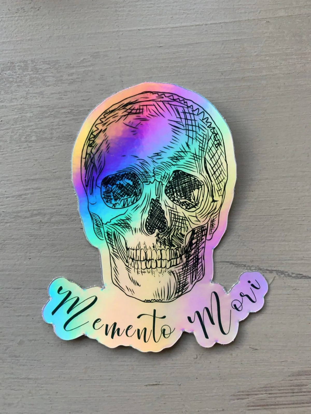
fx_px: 311
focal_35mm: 26
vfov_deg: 67.3
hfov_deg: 53.1
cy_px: 207
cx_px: 156
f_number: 1.8
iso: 64
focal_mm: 4.25
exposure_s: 1/121
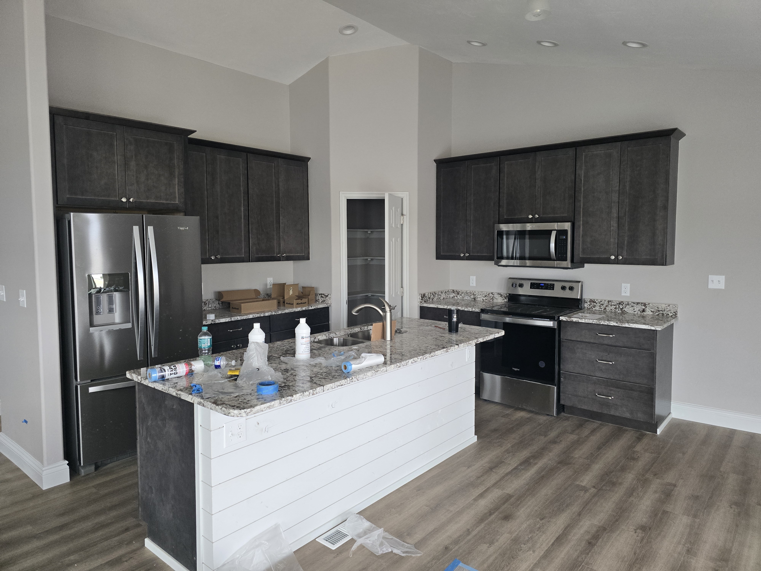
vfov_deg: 58.9
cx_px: 380
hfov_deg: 73.9
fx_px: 506
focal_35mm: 23
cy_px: 286
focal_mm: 6.3
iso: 160
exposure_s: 1/180
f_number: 1.7
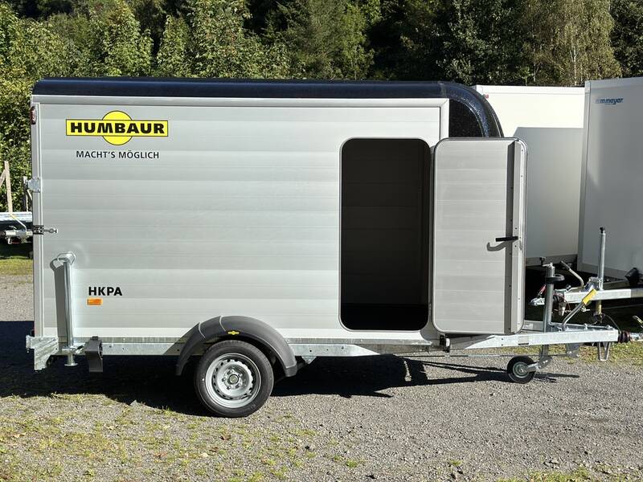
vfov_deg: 30.3
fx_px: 892
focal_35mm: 48
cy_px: 241
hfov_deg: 39.7
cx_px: 322
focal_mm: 6.86
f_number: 1.78
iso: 100
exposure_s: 1/5556
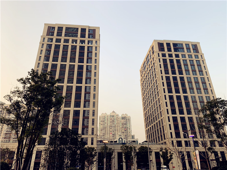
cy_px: 85
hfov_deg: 67.3
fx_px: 170
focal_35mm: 26
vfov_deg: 53.1
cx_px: 114
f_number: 1.8
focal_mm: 4.25
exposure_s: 1/220
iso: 25
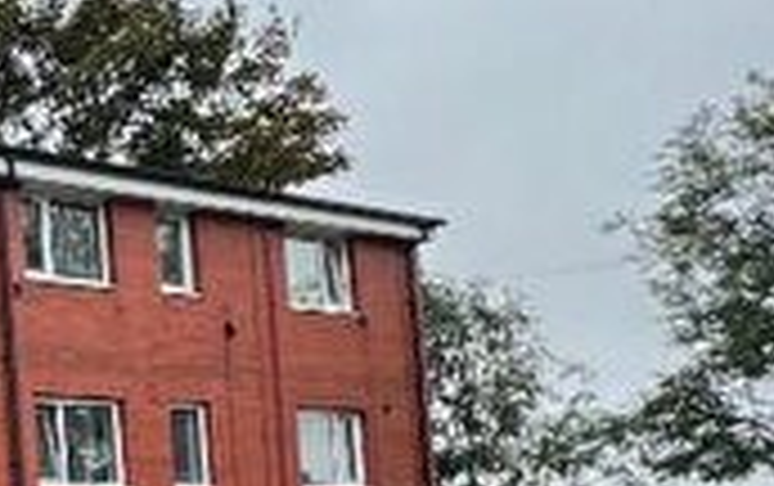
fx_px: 1183
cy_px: 556
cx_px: -792
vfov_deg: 21.8
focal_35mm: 56
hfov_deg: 19.1
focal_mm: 1.57
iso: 32
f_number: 1.8
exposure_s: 1/99
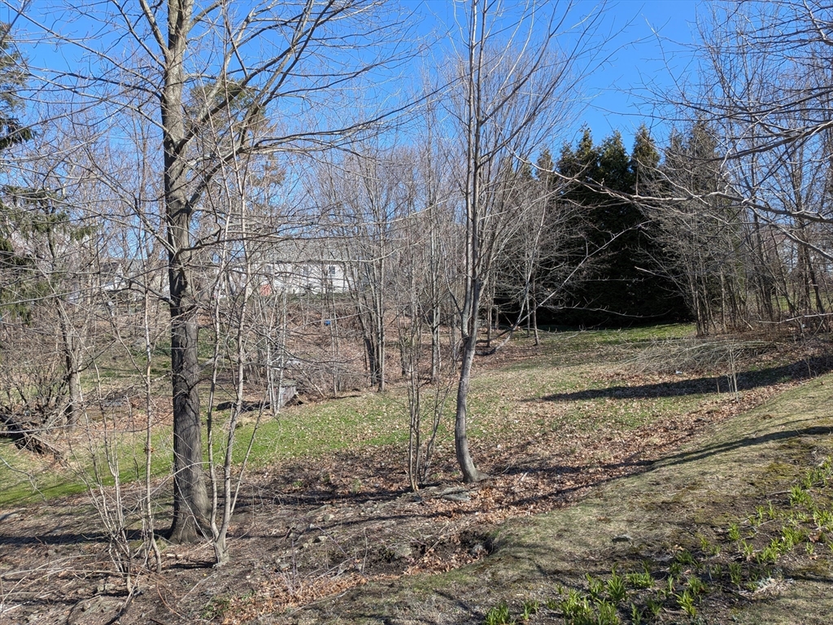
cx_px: 416
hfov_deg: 71.6
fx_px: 578
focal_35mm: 24
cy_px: 312
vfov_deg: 56.8
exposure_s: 1/803
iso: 28
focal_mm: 4.53
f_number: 1.7
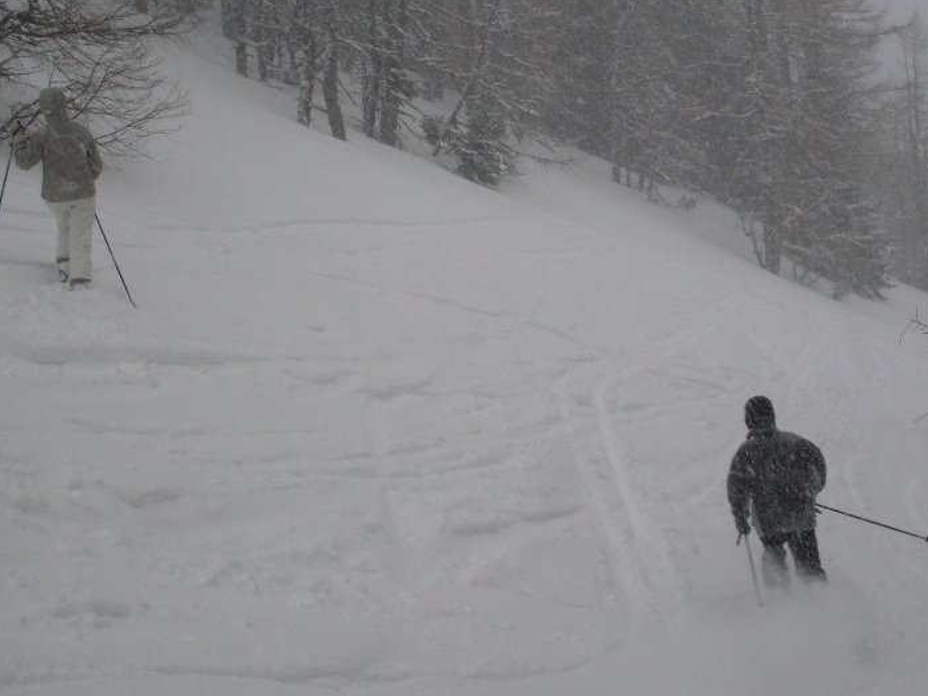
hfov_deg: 34.2
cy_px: 270
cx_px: 574
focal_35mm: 56
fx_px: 1501
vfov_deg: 26.0
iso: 80
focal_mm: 6.3
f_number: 8.4
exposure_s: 1/125
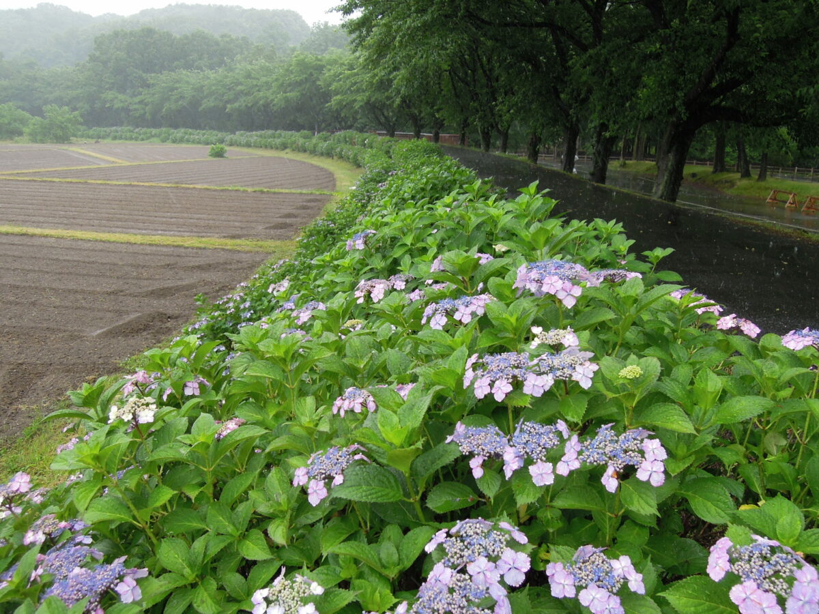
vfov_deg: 45.4
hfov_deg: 58.4
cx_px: 410
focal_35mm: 31
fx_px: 733
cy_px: 307
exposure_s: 1/320
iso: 160
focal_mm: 5.5
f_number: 3
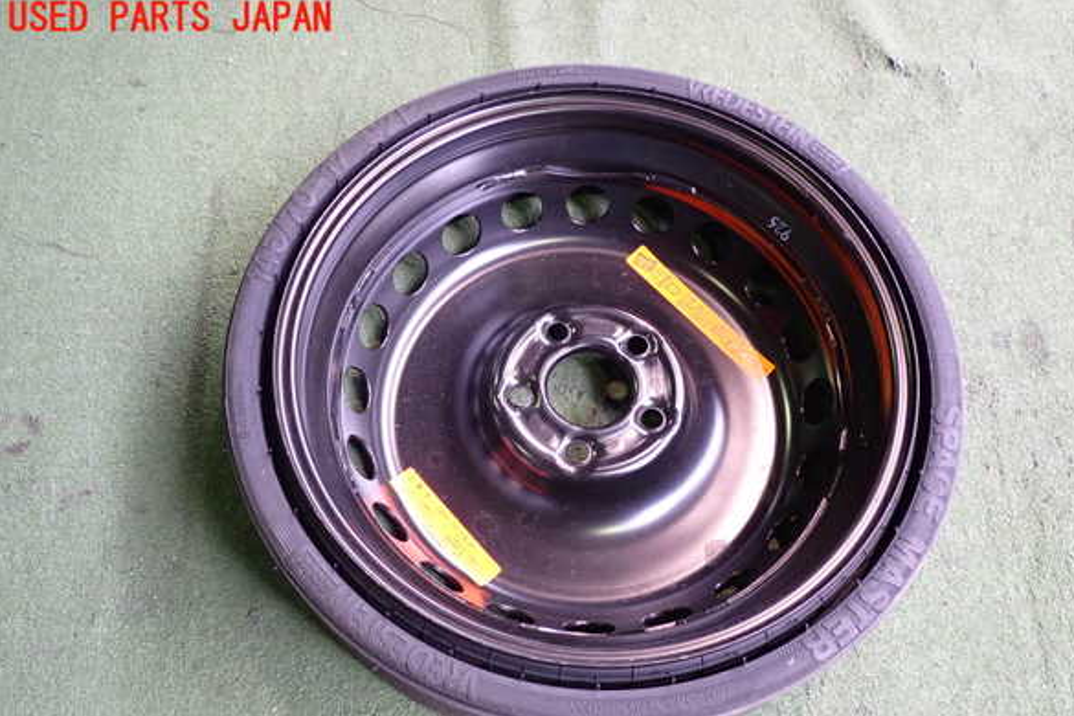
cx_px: 549
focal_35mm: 32
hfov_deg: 58.7
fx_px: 955
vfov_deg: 41.0
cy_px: 409
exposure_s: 1/30
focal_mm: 5.4
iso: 250
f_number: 2.3
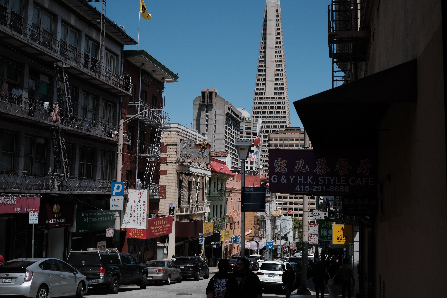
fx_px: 509
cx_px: 224
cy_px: 149
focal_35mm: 41
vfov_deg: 32.6
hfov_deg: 47.4
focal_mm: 27
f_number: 3.2
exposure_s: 1/6400
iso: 320
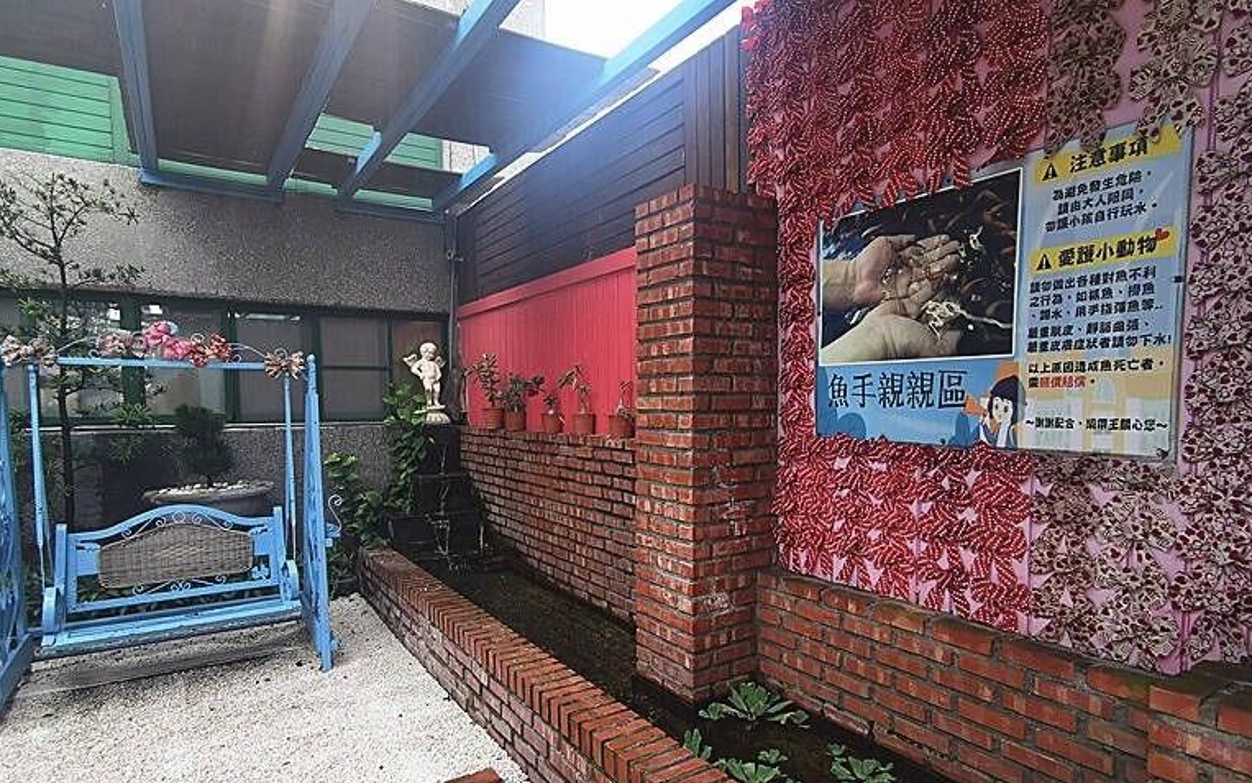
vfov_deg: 59.4
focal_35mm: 20
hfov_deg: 85.1
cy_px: 451
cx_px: 619
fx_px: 682
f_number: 2.2
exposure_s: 1/285
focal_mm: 2.35
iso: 50
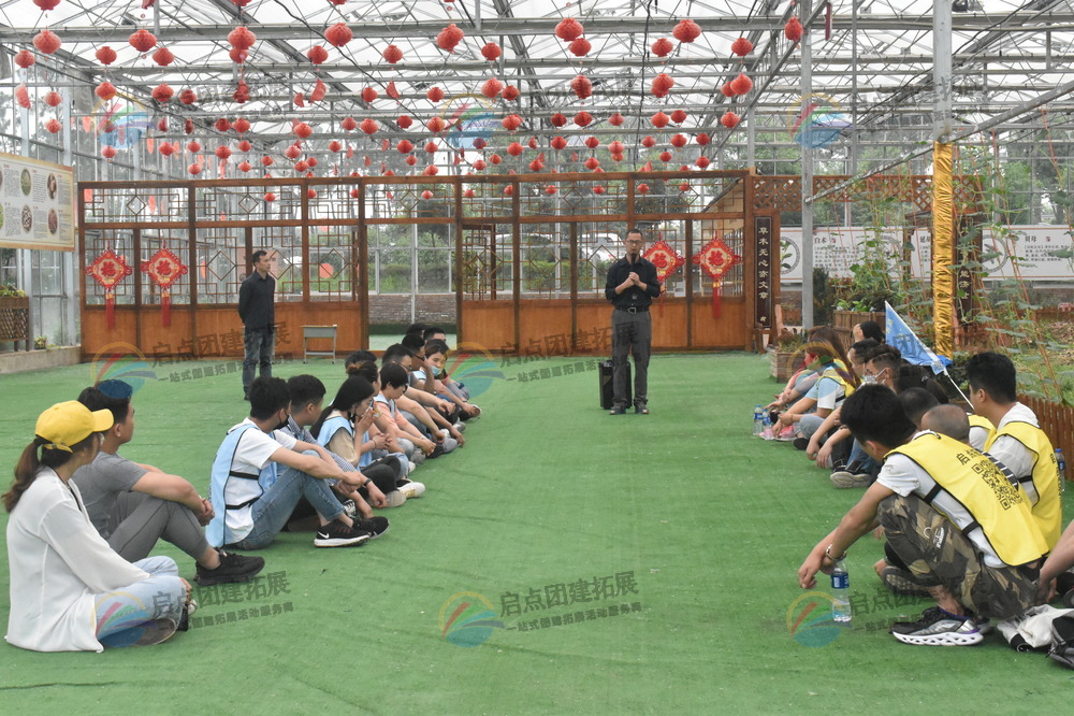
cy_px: 358
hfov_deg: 38.9
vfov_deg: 26.5
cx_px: 537
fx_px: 1521
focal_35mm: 51
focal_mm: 34
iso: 6400
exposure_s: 1/500
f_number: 11
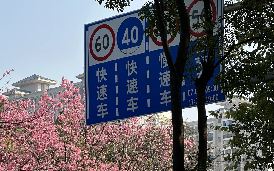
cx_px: 121
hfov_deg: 16.3
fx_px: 956
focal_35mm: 128
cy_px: 134
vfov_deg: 10.2
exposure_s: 1/440
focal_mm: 9
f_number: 2.8
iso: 32
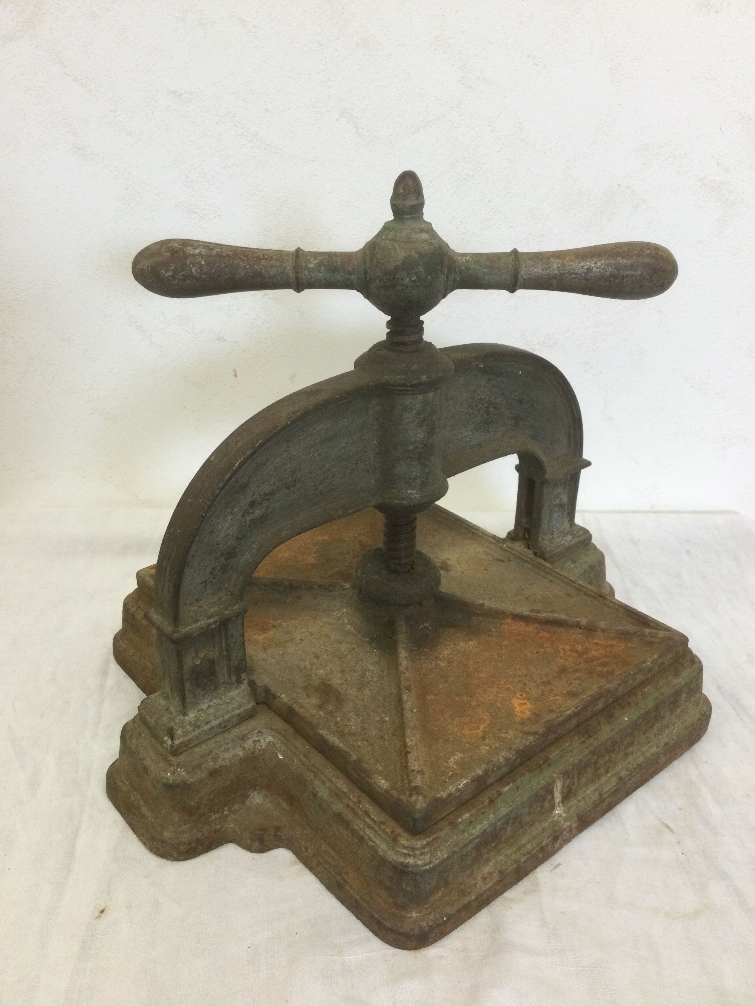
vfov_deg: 58.4
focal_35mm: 31
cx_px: 378
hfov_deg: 45.4
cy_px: 503
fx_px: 902
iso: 64
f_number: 2.4
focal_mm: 3.3
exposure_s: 1/33
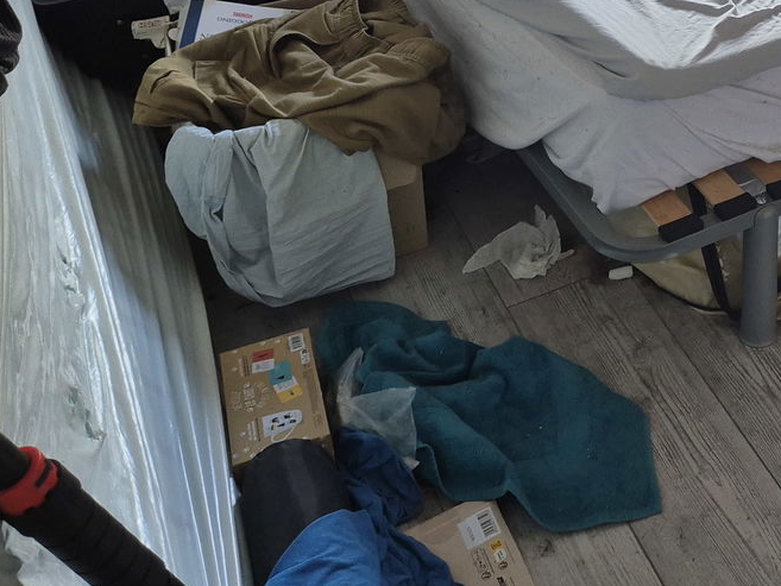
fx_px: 1264
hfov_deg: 30.8
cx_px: 854
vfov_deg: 24.4
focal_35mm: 56
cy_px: -53
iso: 200
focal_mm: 5.4
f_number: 1.8
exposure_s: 1/180
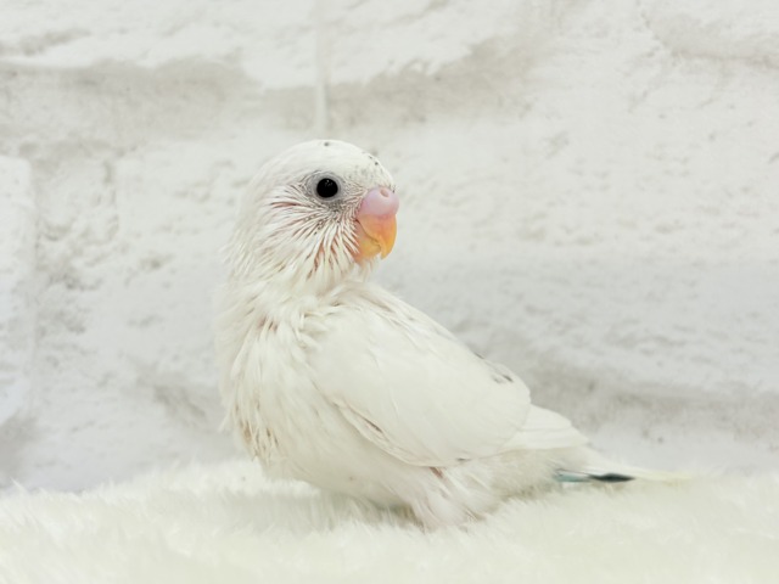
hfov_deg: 36.8
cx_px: 390
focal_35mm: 52
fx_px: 1170
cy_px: 292
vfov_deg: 28.0
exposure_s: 1/100
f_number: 1.6
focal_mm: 5.96
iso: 50
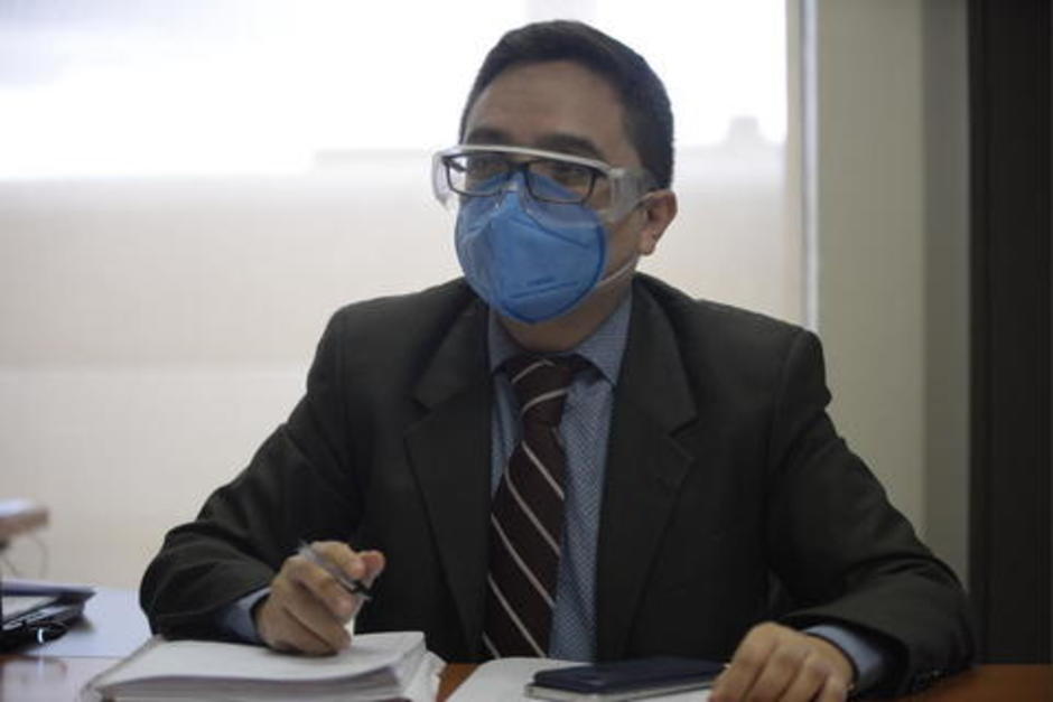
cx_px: 526
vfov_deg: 19.5
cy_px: 351
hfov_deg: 28.8
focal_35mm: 70
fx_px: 2048
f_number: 2.8
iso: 1600
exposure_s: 1/200
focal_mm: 70
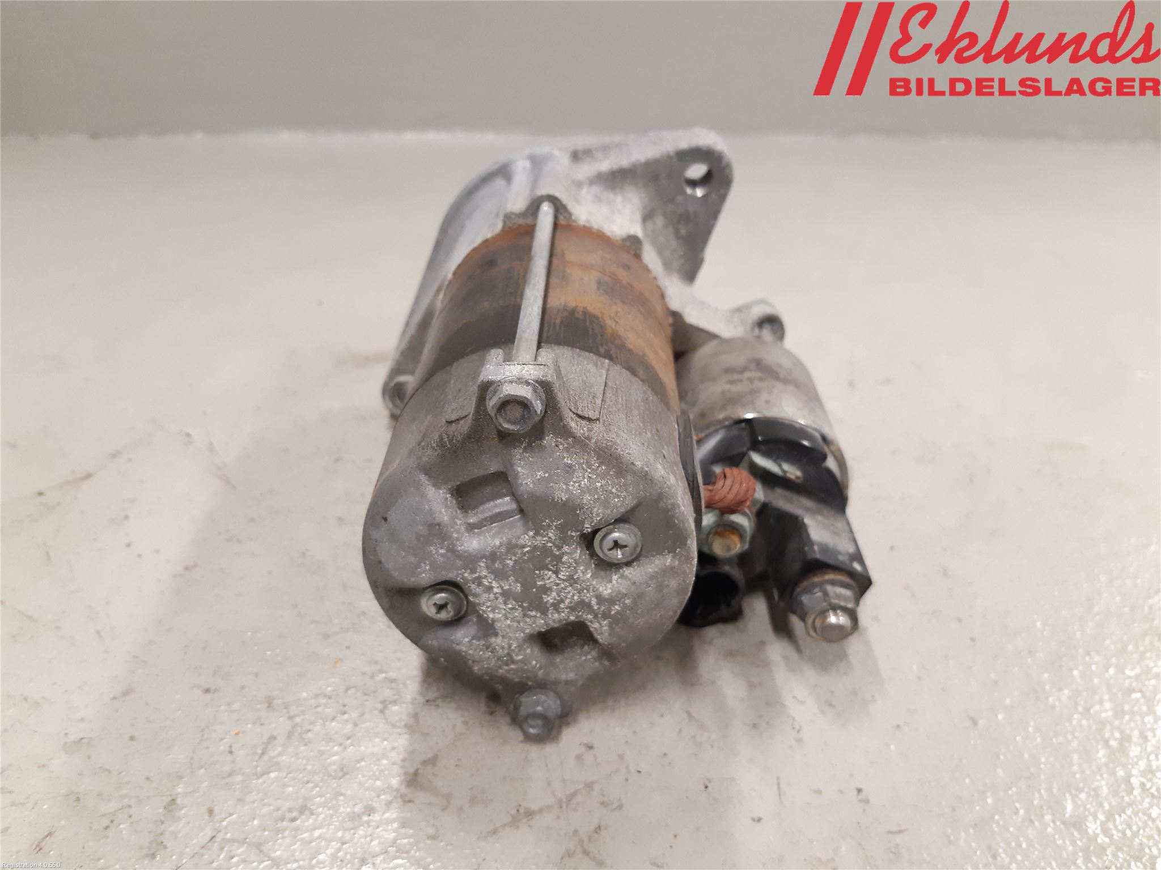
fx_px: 872
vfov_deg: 53.1
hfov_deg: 67.3
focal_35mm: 26
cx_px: 580
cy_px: 435
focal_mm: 3.93
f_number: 1.7
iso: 250
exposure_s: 1/50
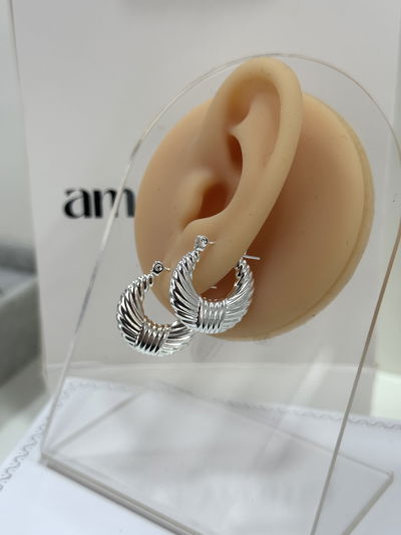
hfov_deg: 30.3
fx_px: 741
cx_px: 200
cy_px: 268
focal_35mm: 48
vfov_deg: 39.6
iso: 100
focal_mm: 6.76
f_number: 1.78
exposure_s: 1/100
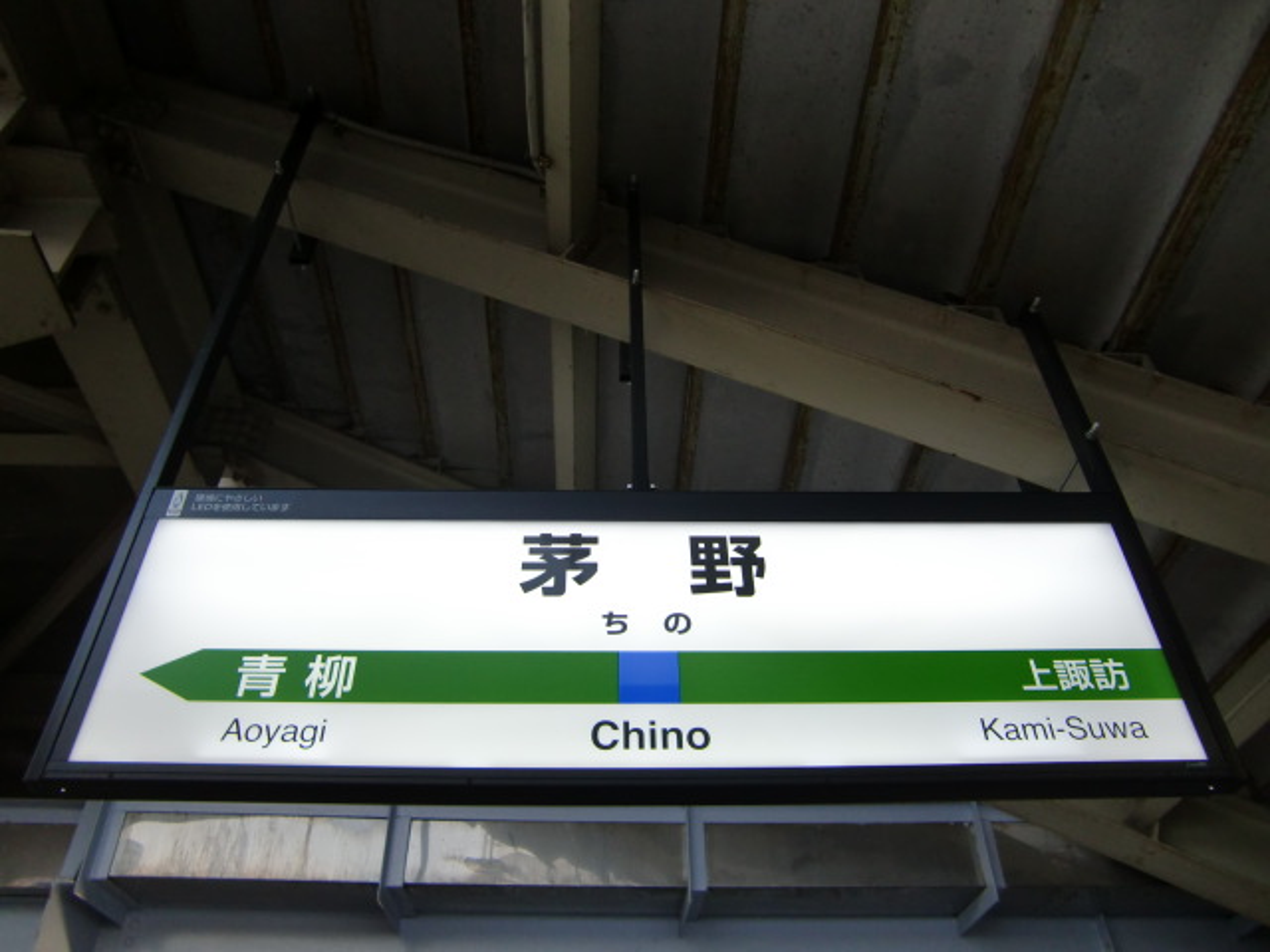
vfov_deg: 49.7
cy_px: 476
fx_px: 1027
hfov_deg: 63.4
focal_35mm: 28
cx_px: 635
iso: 100
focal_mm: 4.9
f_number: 2.6
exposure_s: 1/60
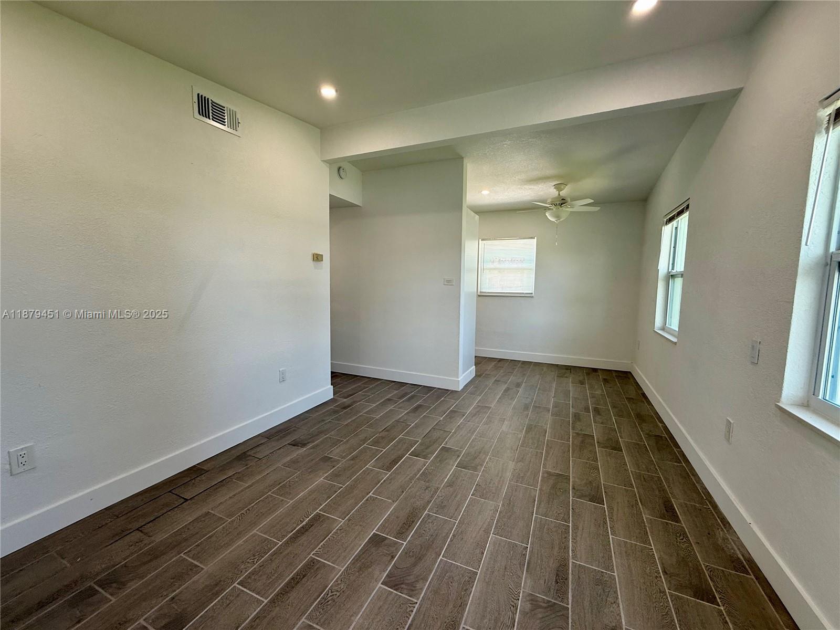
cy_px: 315
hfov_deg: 102.1
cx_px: 420
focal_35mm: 14
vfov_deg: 85.7
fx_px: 340
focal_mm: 2.22
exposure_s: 1/120
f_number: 2.2
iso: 100
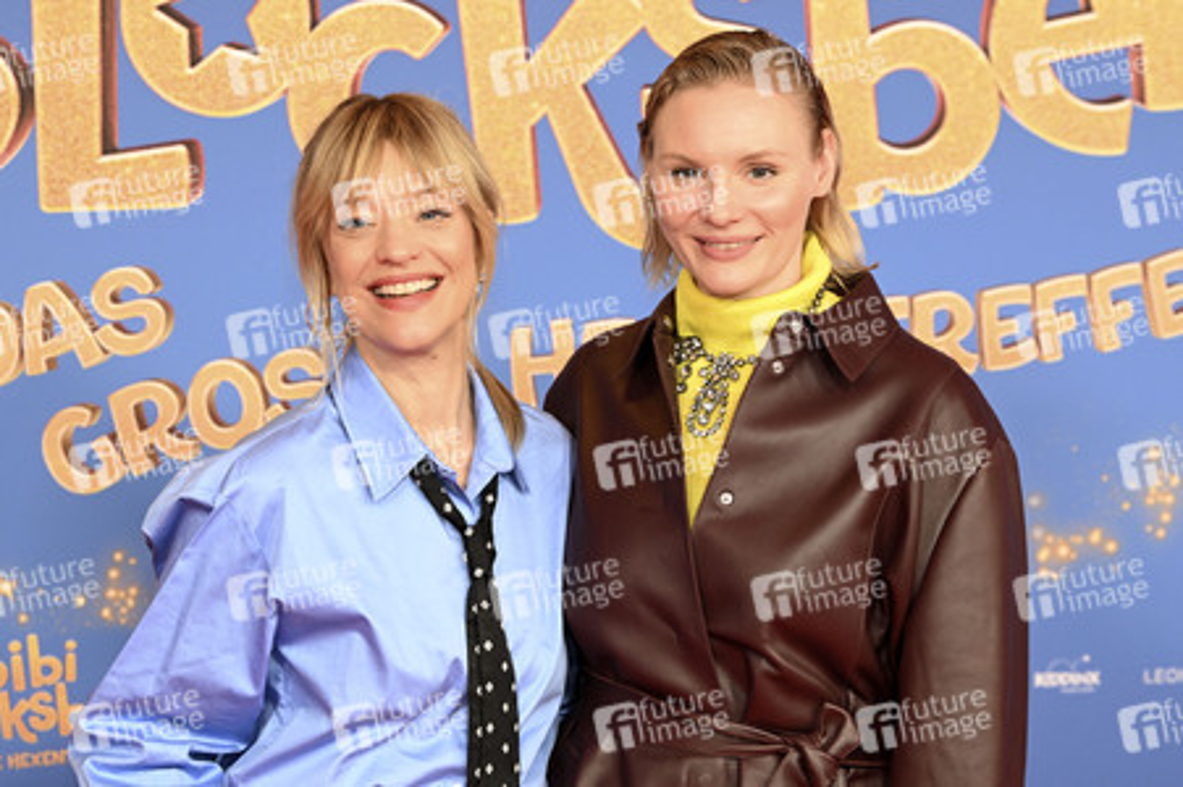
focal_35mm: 71
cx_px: 592
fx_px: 2331
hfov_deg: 28.5
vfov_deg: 19.2
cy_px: 394
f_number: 5
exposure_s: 1/200
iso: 800
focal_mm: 71
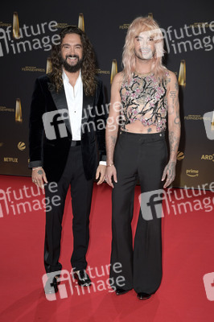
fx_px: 518
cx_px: 107
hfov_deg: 23.3
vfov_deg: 34.5
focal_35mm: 58
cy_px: 161
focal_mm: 58
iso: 1250
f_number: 5
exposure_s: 1/250
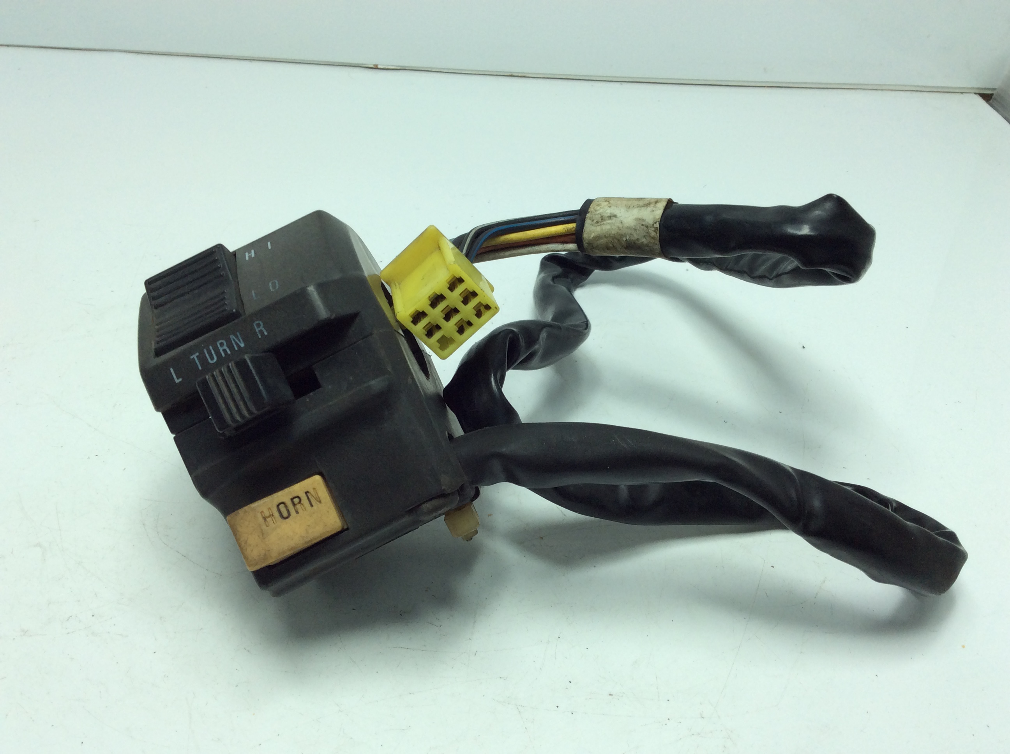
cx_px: 505
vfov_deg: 44.1
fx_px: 932
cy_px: 377
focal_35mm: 32
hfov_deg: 56.9
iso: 32
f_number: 2.4
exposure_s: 1/381
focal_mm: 3.3
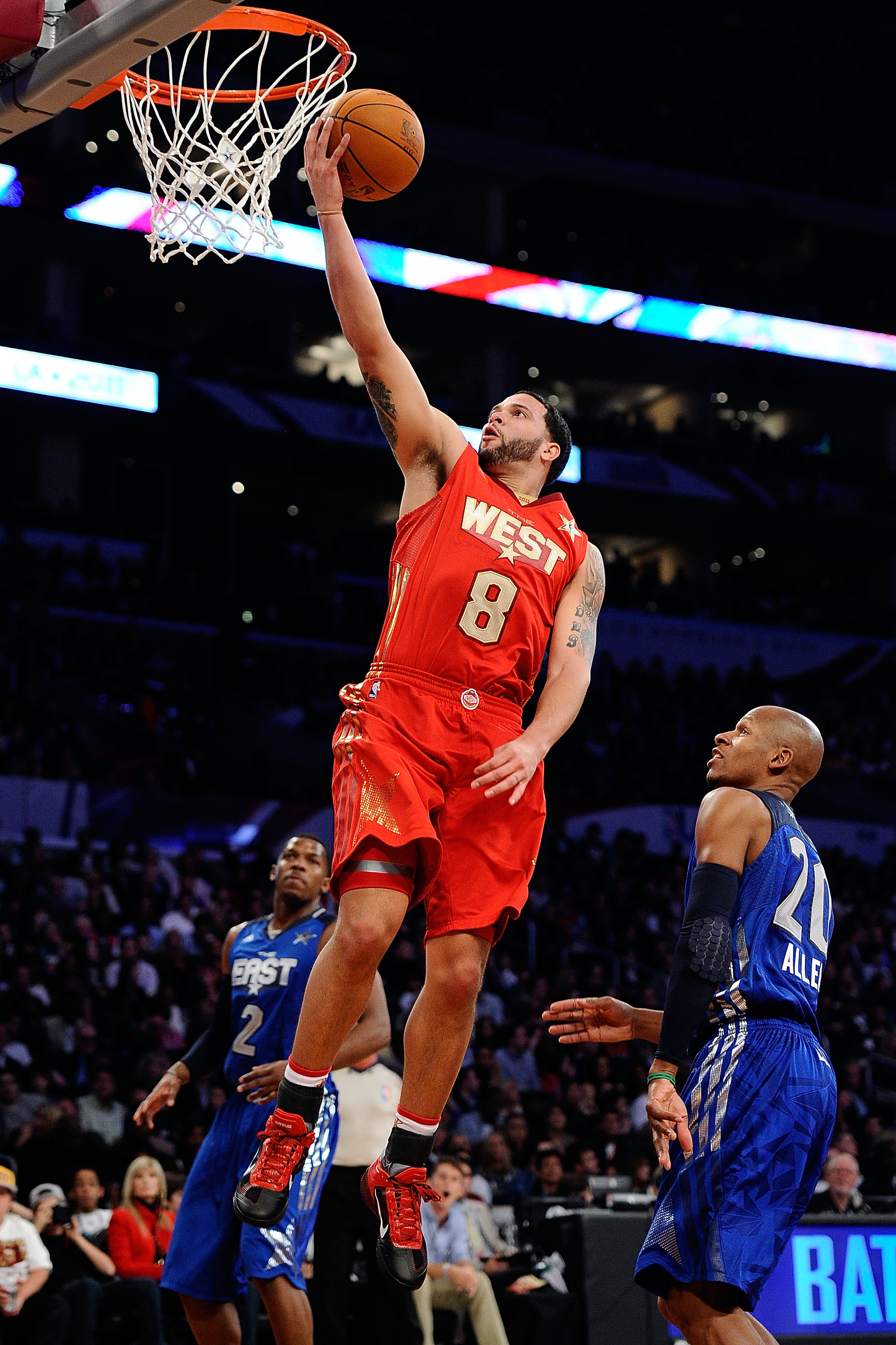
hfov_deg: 19.4
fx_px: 2615
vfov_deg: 28.9
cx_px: 448
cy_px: 672
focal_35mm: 70
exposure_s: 1/1000
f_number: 2.8
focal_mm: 70
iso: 3200
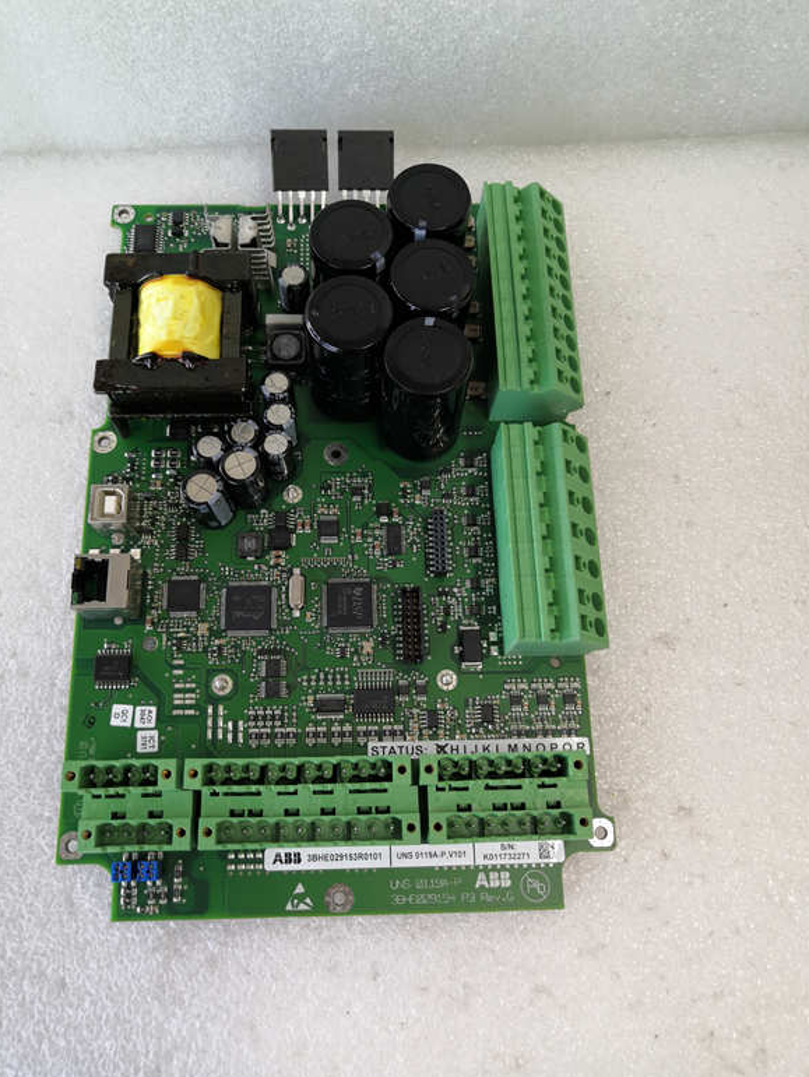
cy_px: 525
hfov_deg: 49.8
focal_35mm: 28
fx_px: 872
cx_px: 393
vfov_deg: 63.4
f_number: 1.8
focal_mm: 3.95
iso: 80
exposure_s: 1/50
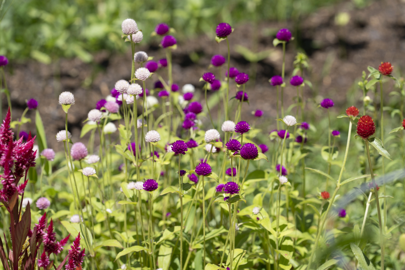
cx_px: 202
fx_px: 2227
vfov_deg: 6.9
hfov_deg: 10.4
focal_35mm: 198
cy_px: 135
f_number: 6.3
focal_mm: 198
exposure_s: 1/320
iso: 100
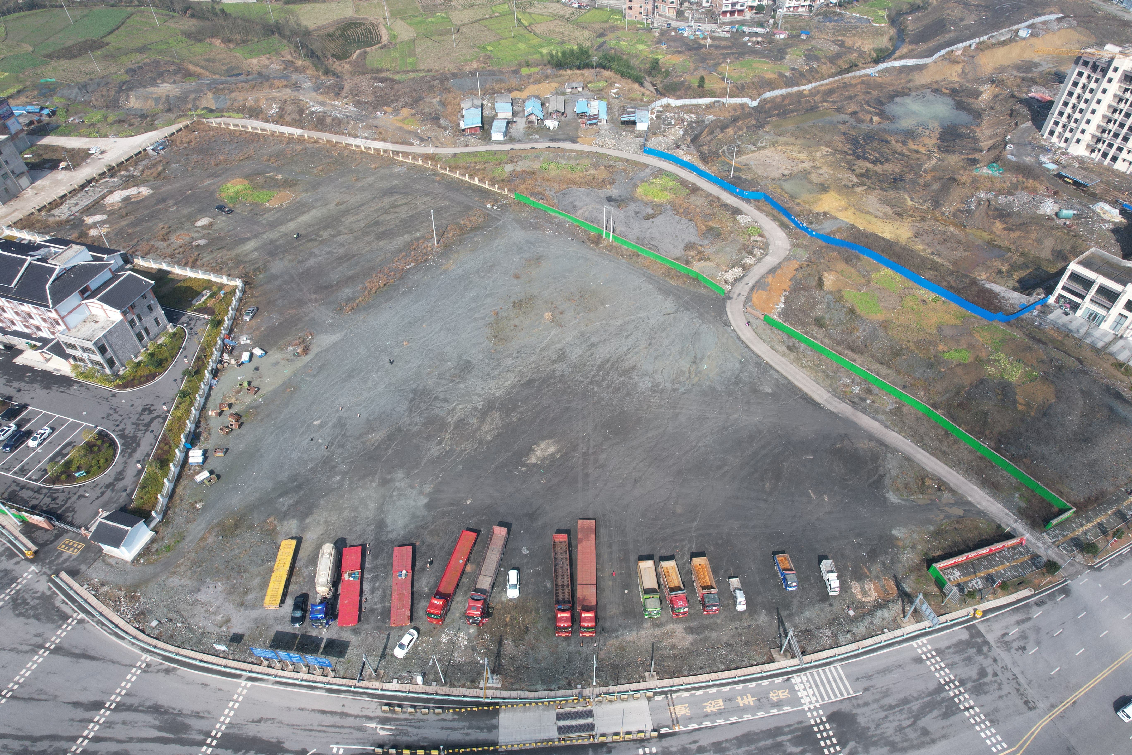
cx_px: 566
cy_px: 378
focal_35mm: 22
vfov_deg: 57.2
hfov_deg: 78.6
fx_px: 692
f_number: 2.8
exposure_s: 1/1250
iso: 100
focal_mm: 8.38
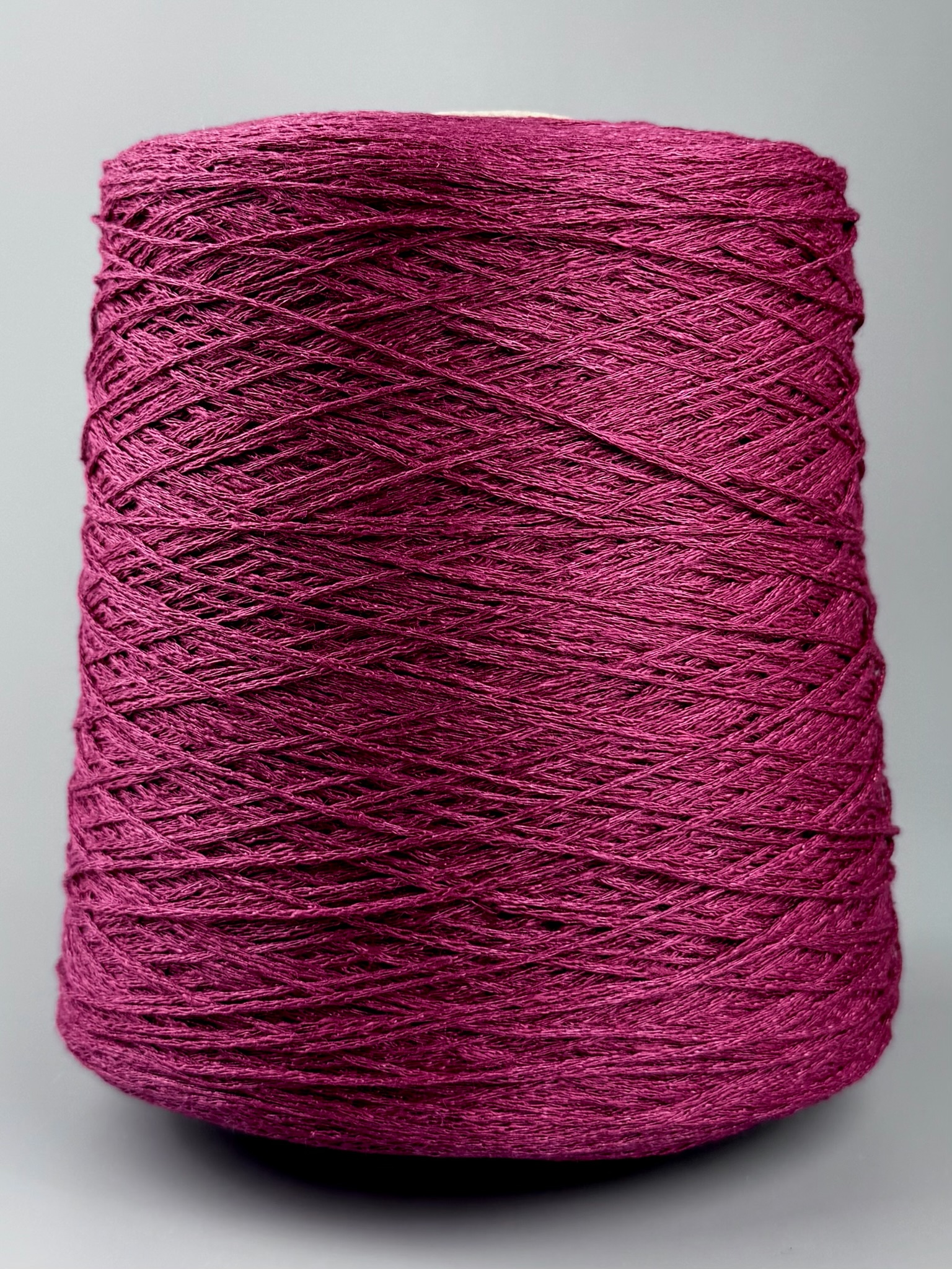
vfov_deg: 71.6
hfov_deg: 56.8
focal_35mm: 24
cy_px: 634
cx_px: 476
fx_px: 880
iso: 80
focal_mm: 6.76
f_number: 1.78
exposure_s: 1/381
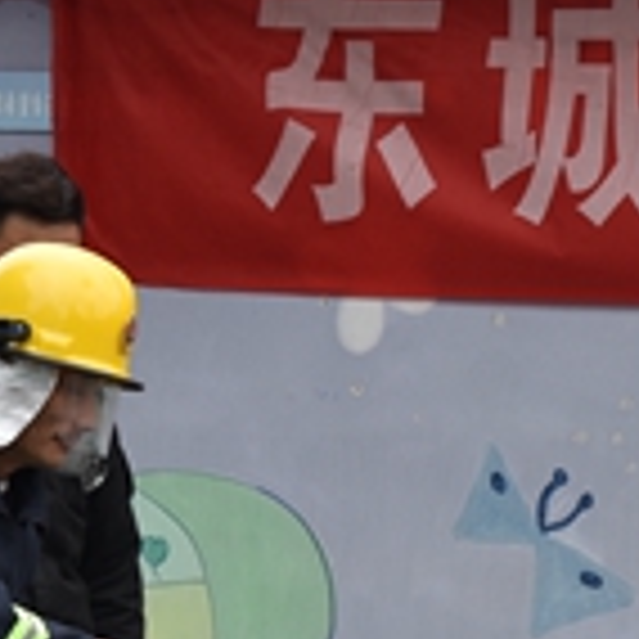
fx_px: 7853
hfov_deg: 4.6
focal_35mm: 376
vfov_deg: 4.6
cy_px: 691
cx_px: 796
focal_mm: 98
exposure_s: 1/200
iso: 400
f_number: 7.1
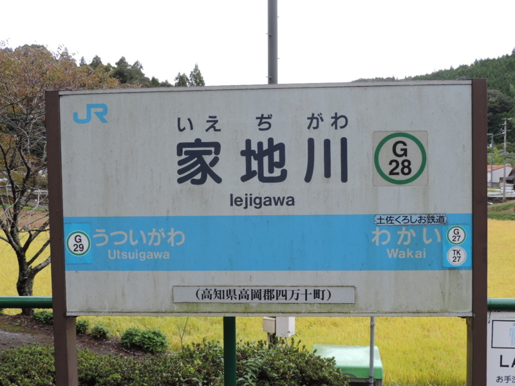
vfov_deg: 33.6
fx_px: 640
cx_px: 258
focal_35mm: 43
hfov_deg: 43.9
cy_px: 193
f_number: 3.4
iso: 80
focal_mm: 7.6
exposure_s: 1/80
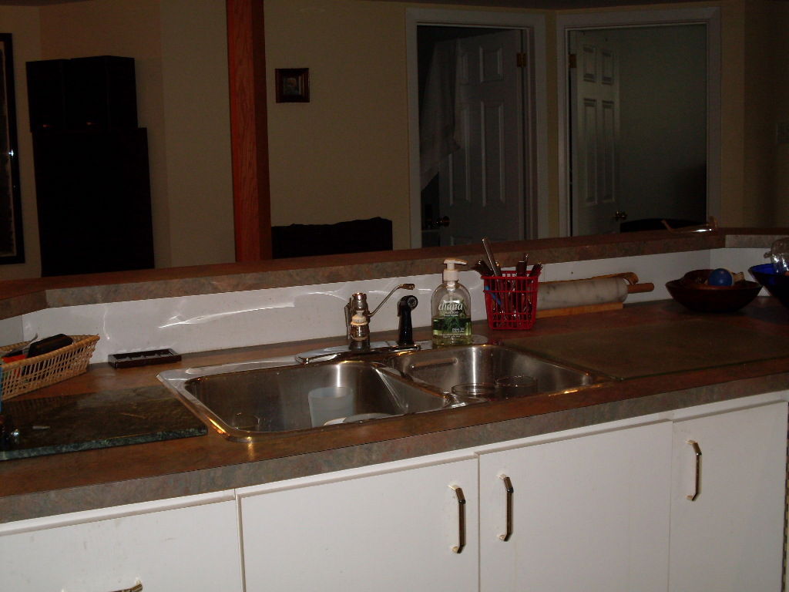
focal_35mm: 49
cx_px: 394
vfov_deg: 29.7
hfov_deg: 38.9
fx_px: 1117
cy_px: 296
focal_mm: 8.1
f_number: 3.1
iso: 100
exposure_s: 1/45
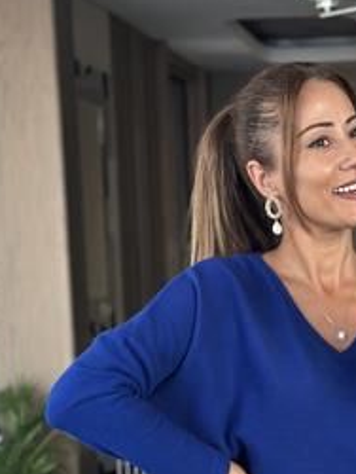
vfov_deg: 19.9
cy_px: 408
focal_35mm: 97
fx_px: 1328
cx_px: 320
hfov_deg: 15.1
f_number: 1.78
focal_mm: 6.86
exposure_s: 1/55
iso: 400
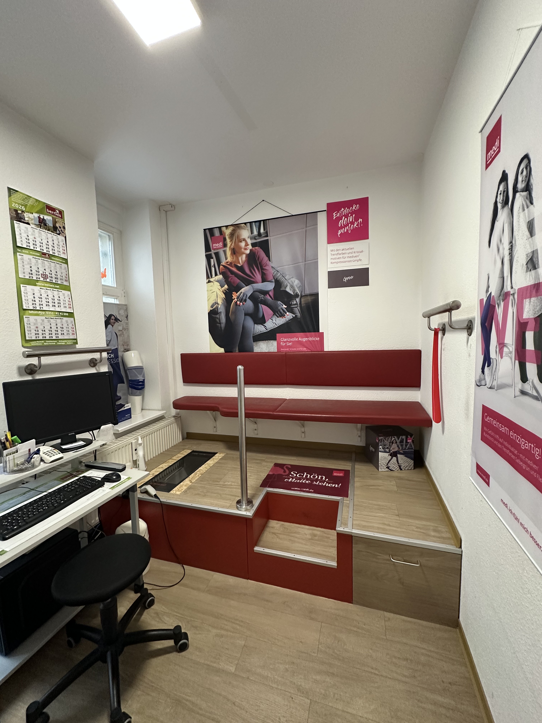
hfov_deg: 85.7
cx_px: 271
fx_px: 292
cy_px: 362
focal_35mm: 14
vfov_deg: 102.1
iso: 320
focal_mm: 2.22
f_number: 2.2
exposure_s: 1/50
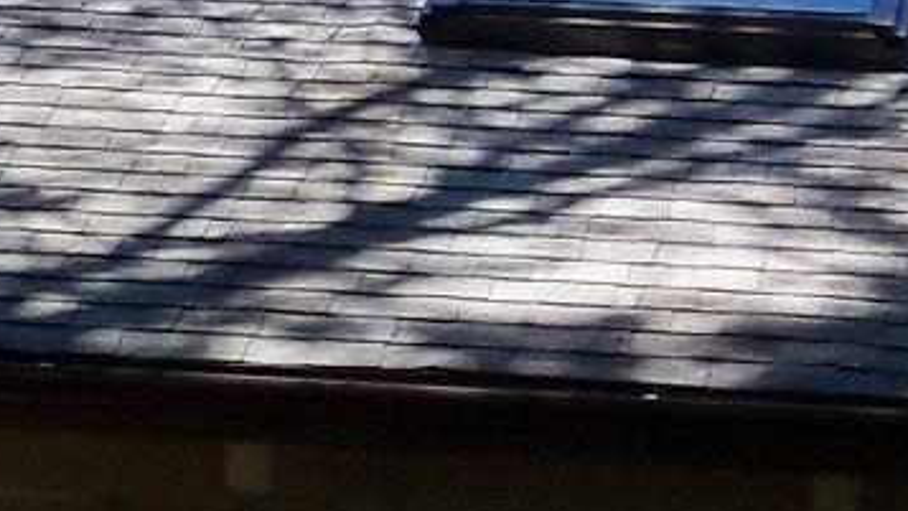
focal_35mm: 219
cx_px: 1343
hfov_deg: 9.6
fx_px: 5274
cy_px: 526
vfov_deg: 5.5
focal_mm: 6.2
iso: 80
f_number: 3.5
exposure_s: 1/250
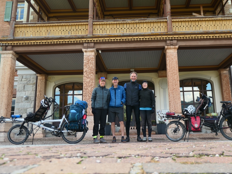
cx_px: 132
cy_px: 87
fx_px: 214
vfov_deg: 44.2
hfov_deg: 56.6
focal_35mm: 32
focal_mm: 10.8
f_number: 3.5
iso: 125
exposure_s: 1/200
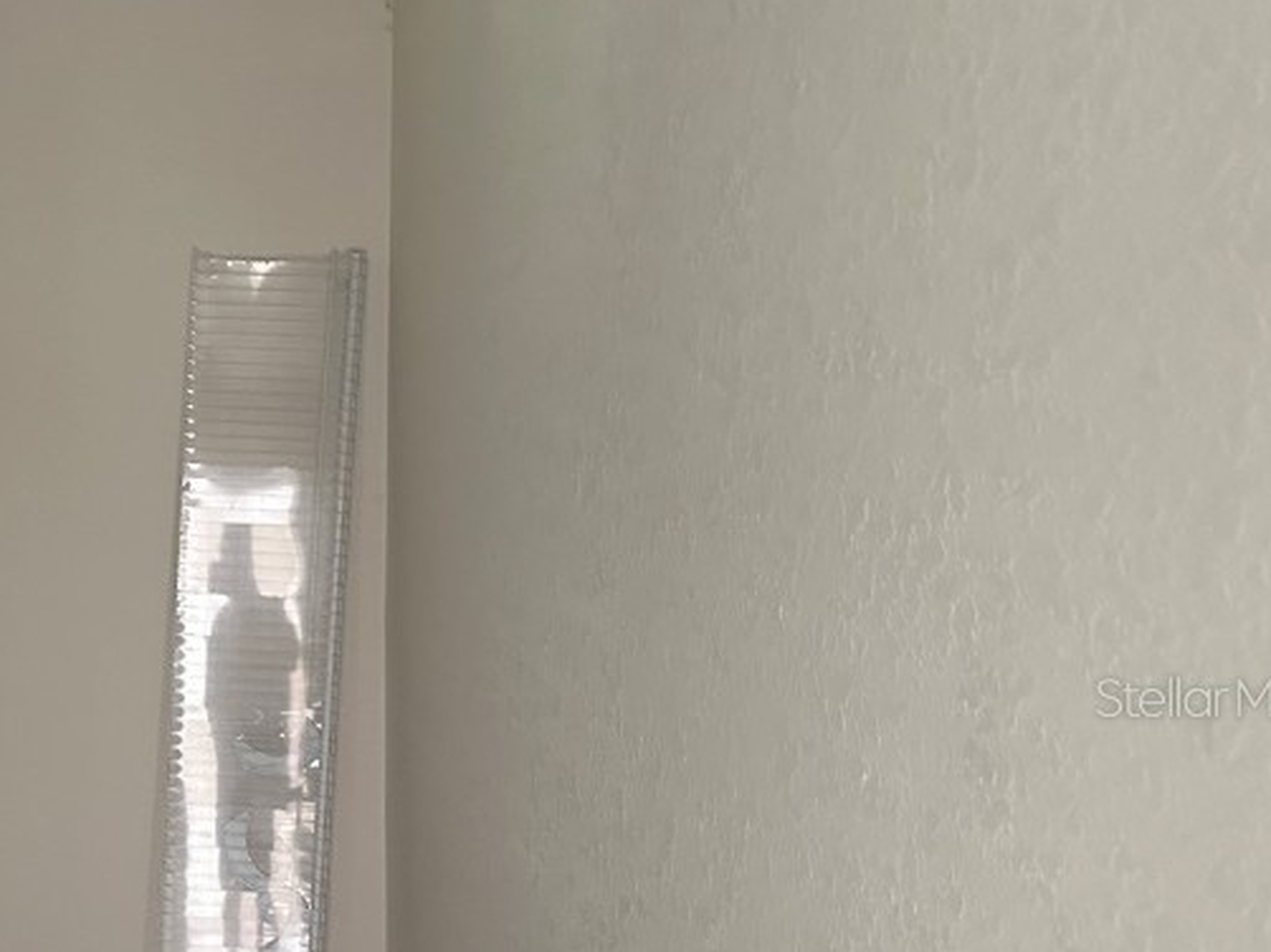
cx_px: 38
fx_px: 1798
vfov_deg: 29.3
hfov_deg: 35.6
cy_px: 696
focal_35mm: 49
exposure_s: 1/40
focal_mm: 6.86
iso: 1000
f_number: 1.78
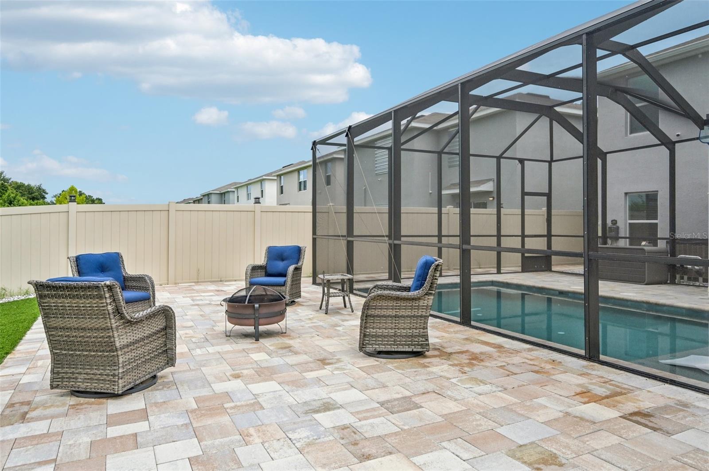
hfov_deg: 75.0
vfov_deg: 54.0
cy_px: 236
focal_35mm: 24
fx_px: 462
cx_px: 354
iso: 400
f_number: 8
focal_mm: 23.5
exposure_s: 1/1250
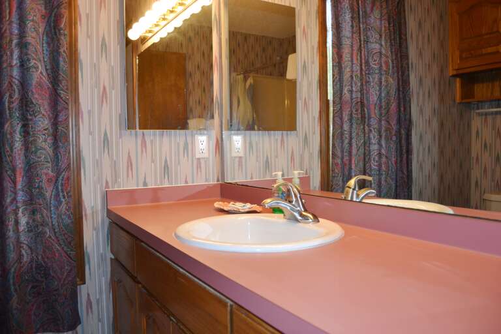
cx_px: 250
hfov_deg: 67.4
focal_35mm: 27
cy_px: 167
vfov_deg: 47.9
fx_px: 376
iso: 250
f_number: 3.5
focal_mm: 18
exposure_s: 1/60
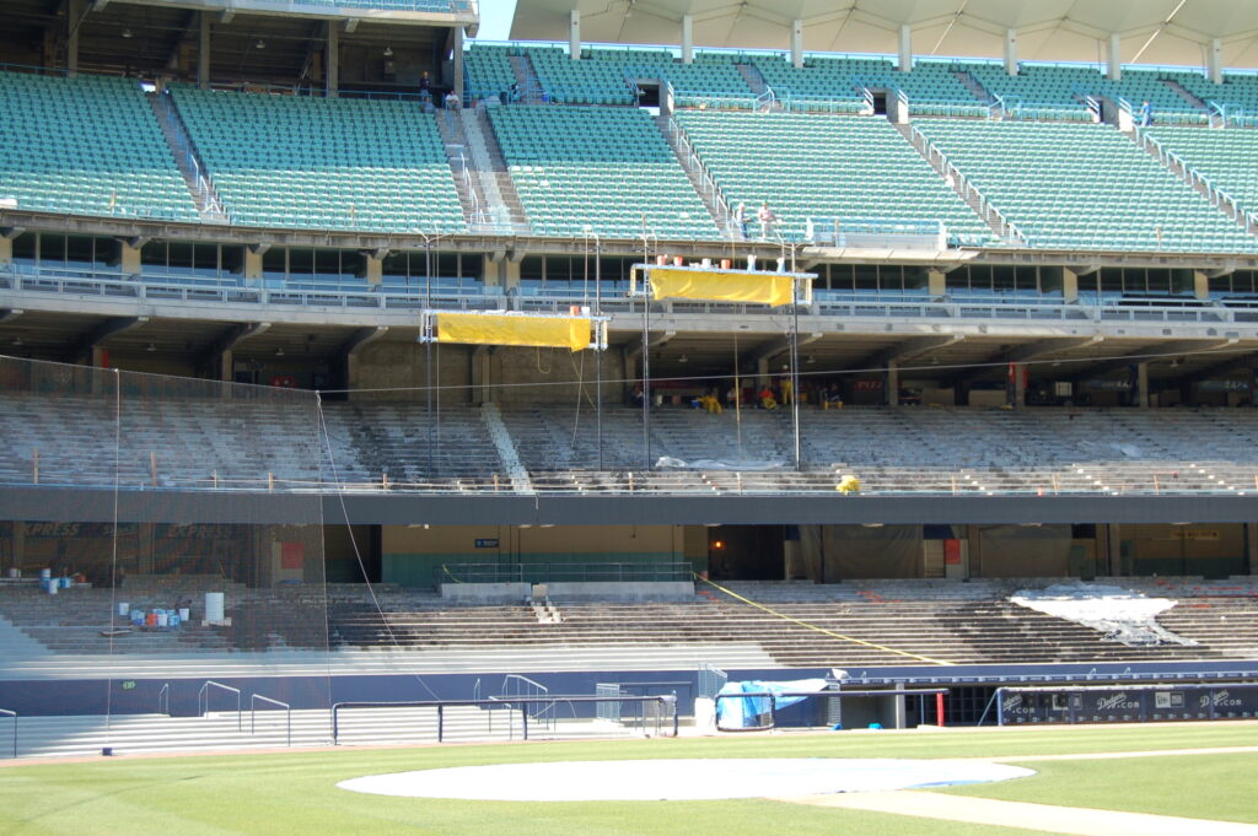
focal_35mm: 57
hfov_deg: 35.1
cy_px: 418
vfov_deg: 23.7
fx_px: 1990
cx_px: 629
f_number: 6.3
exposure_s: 1/160
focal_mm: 38
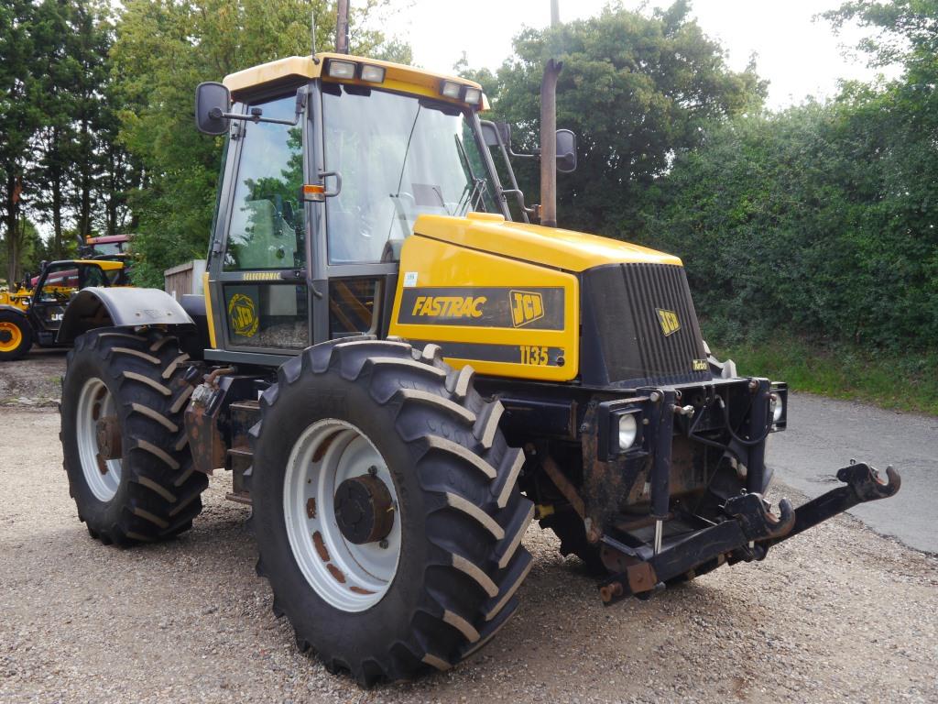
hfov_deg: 54.0
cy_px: 352
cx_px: 469
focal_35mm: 34
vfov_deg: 41.8
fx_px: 921
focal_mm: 17
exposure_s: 1/160
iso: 160
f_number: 5
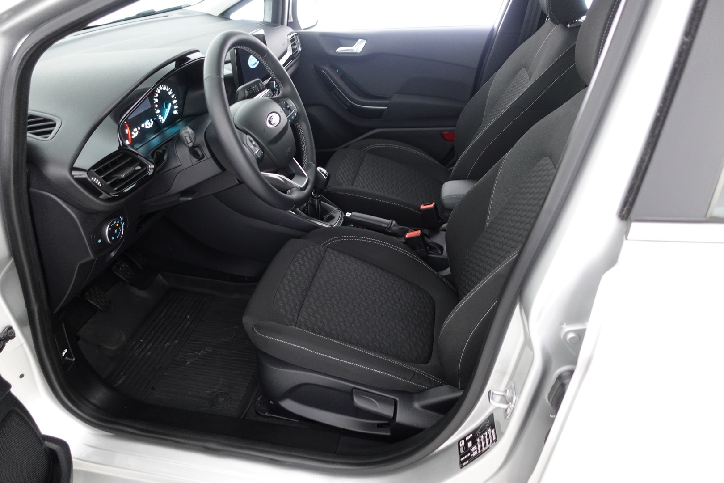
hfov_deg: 73.7
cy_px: 242
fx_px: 483
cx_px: 362
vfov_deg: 53.1
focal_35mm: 24
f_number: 1.8
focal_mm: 9.4
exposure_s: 1/20
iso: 800
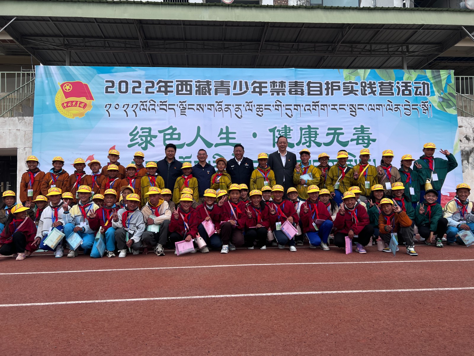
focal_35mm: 26
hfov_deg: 67.3
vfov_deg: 53.1
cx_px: 237
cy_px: 178
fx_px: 356
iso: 50
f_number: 1.5
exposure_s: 1/3571
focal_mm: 5.7
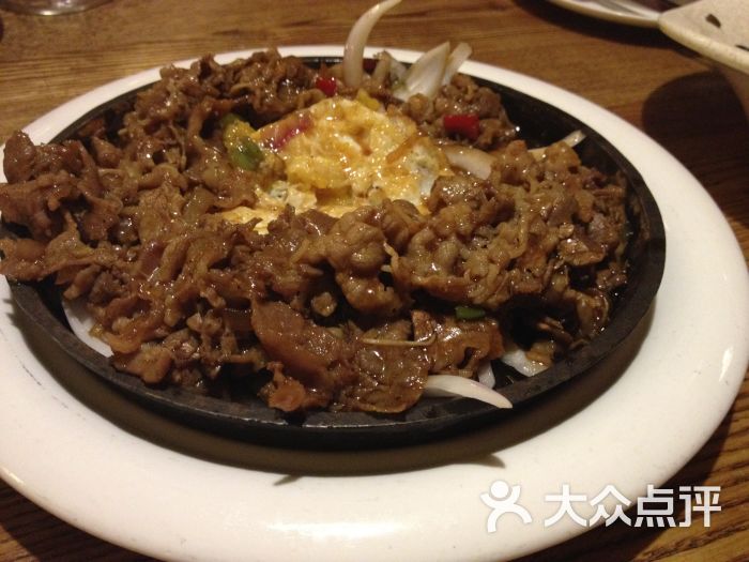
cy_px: 281
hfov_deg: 52.6
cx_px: 374
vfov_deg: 40.7
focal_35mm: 35
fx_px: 757
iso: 400
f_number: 2.4
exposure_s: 1/17
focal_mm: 4.28
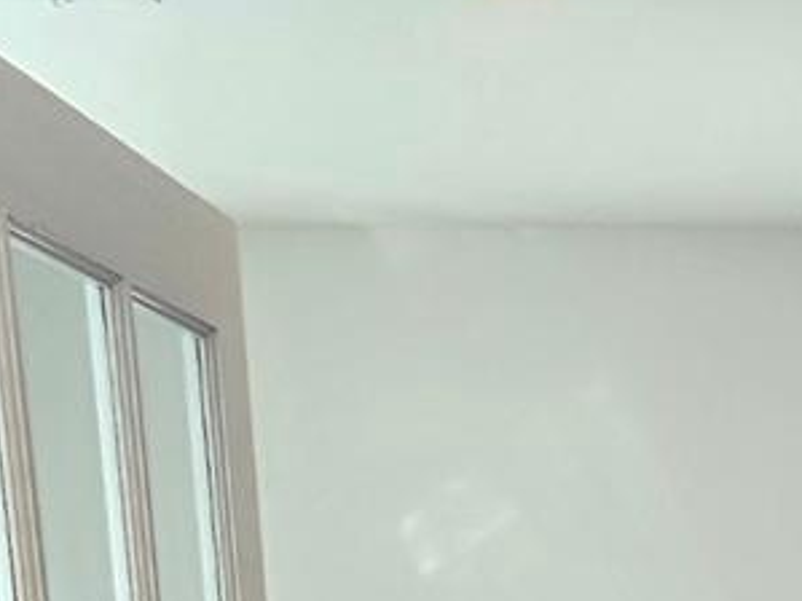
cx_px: 1019
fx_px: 2061
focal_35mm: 89
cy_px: 1304
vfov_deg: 13.5
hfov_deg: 20.3
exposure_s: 1/60
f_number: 2.2
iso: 250
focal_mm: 2.2
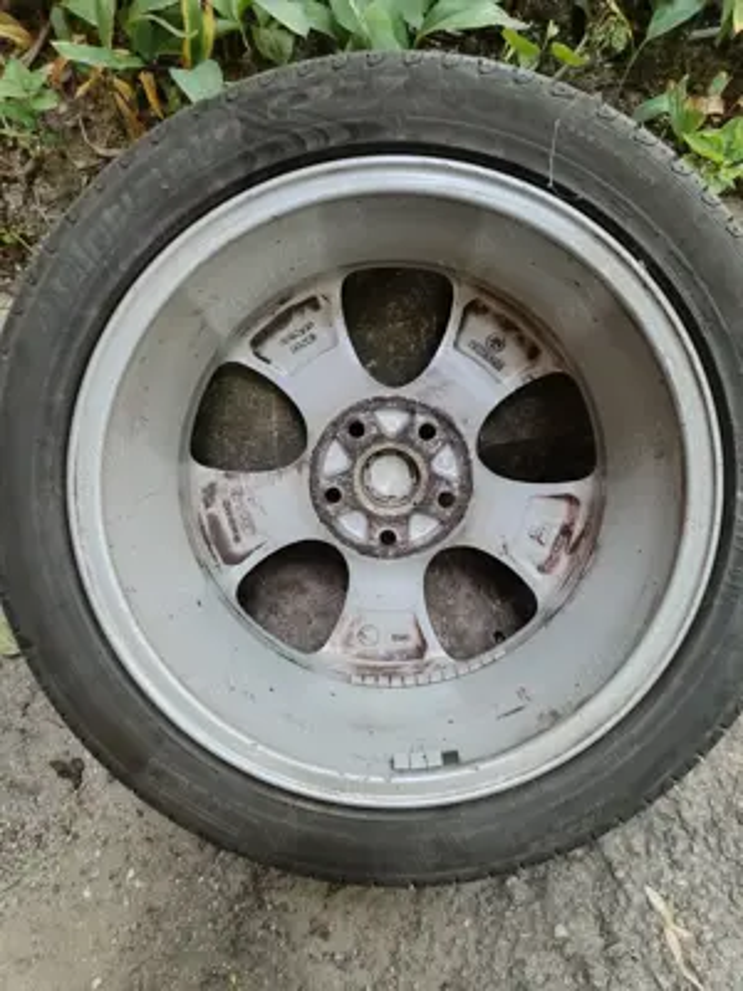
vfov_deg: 71.6
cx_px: 372
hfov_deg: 56.8
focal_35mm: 24
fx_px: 687
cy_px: 496
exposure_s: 1/50.1
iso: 638
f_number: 1.88
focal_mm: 5.59
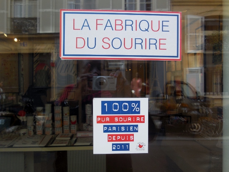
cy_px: 86
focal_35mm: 39
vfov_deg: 36.8
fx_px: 258
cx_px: 114
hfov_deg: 47.9
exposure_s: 1/125
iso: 125
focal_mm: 7
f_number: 3.9
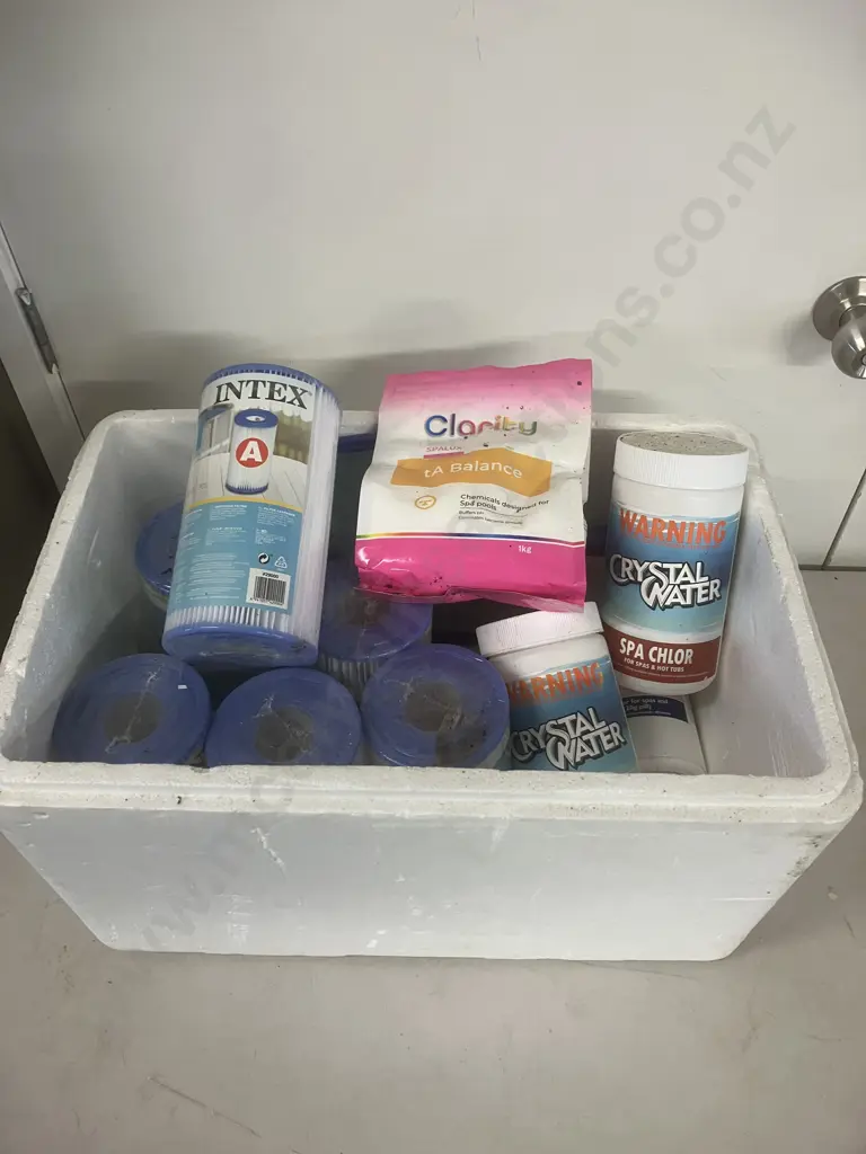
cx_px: 433
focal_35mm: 28
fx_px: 934
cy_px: 577
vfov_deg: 63.4
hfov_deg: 49.7
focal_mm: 3.99
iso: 80
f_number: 1.8
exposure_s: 1/50
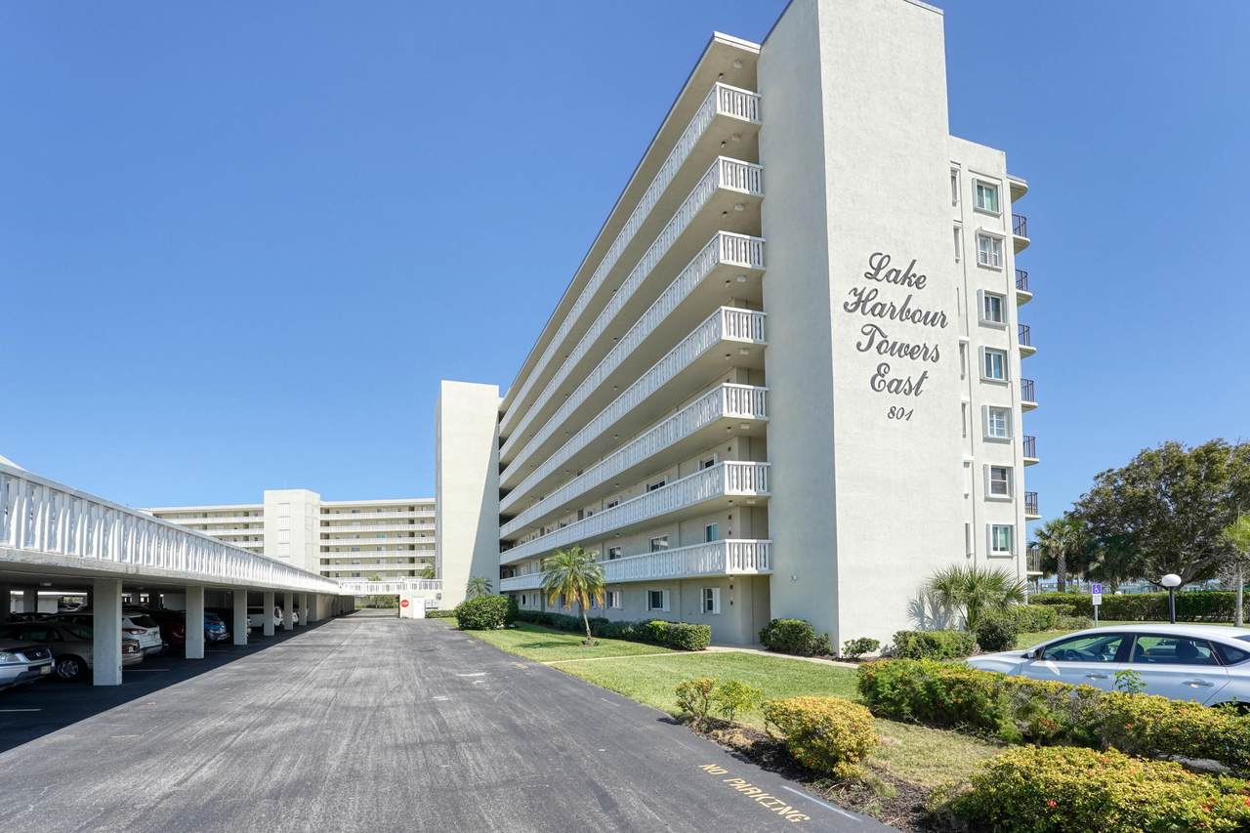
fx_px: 486
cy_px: 416
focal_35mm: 14
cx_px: 625
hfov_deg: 104.3
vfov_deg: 81.2
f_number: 8
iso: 320
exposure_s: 1/320
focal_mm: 14
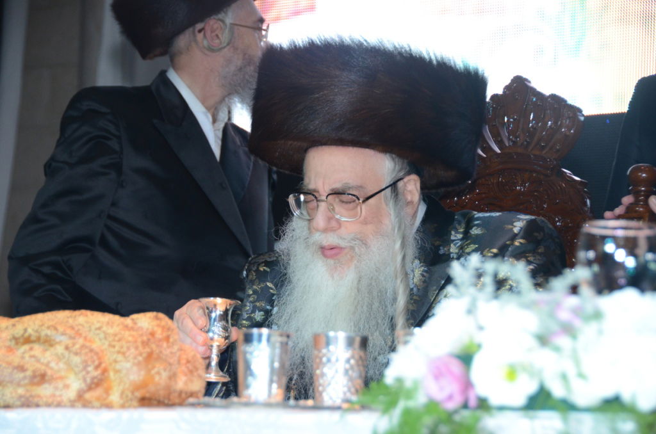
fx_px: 2455
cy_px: 217
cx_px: 328
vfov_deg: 10.1
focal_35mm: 135
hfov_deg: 15.2
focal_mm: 90
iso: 1250
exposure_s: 1/100
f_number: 5.6
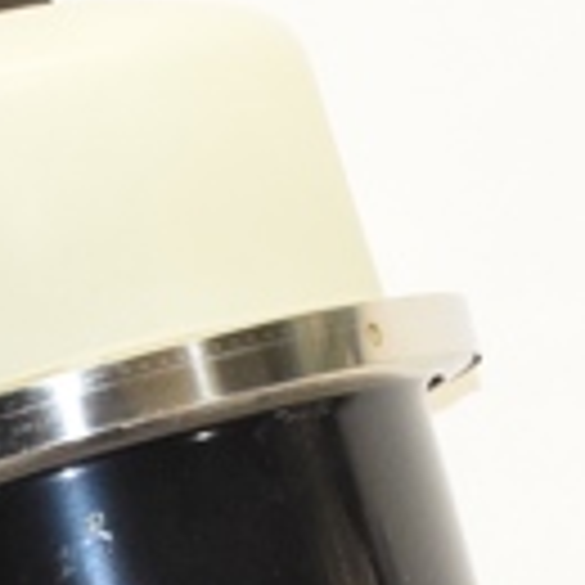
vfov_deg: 5.3
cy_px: 700
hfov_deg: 5.3
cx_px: 86
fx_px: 6310
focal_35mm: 330
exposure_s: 1/200
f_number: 14
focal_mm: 42
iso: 3200
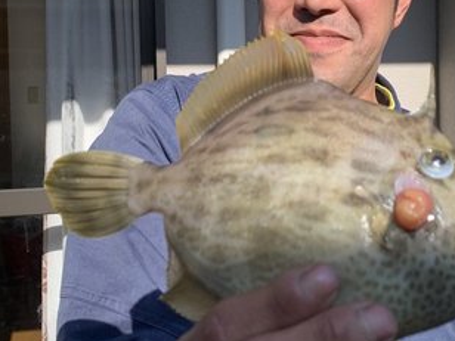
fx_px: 710
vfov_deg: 26.9
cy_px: 124
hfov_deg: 35.3
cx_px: 294
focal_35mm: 54
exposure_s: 1/1661
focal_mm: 4.25
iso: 25
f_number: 1.8
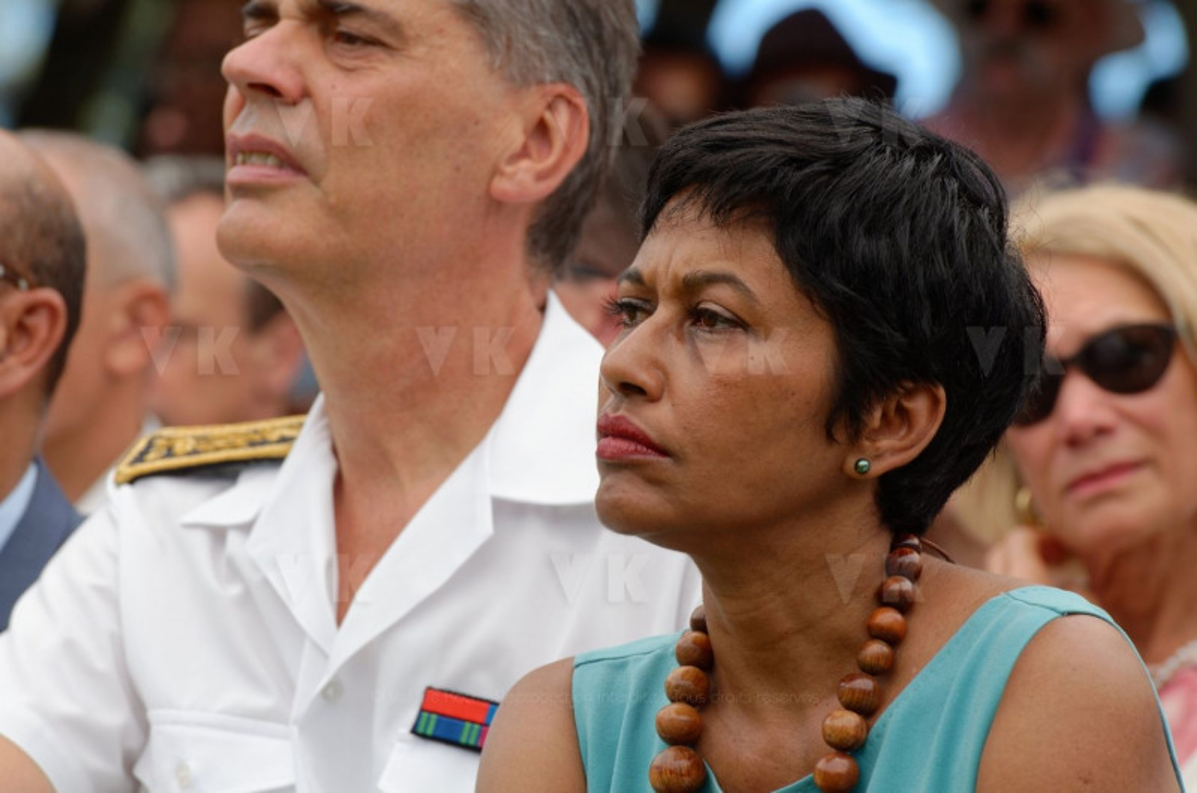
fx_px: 9955
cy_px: 396
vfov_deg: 4.6
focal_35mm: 300
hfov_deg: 6.9
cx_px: 598
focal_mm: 200
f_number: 5.6
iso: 100
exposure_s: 1/320
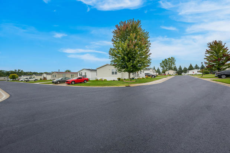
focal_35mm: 14
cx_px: 115
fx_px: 89
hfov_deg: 104.3
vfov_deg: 81.1
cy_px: 76
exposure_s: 1/160
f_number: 8
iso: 320
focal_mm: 14
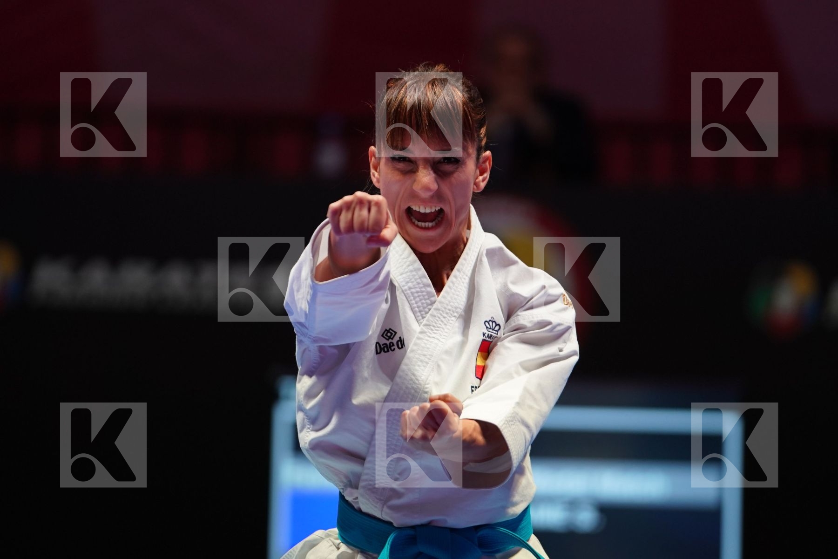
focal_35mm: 300
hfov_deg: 6.9
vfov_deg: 4.6
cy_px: 280
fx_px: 6983
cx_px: 419
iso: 1000
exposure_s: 1/500
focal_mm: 200
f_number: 2.8
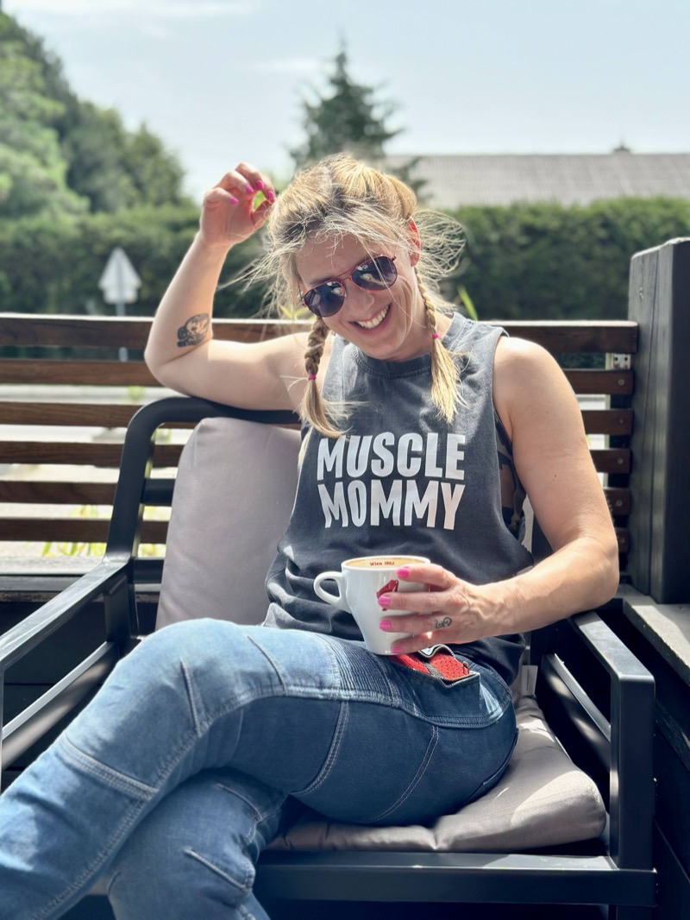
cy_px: 460
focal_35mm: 48
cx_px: 345
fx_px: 1275
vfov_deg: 39.6
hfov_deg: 30.3
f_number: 1.78
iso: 80
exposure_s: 1/1751
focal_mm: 6.86
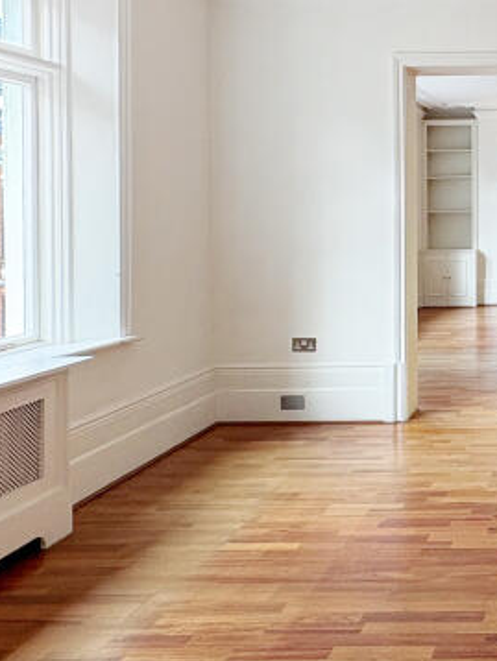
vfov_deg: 46.0
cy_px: 220
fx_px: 765
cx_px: 584
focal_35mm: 40
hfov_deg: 30.9
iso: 200
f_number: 2.2
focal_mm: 2.22
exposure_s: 1/100
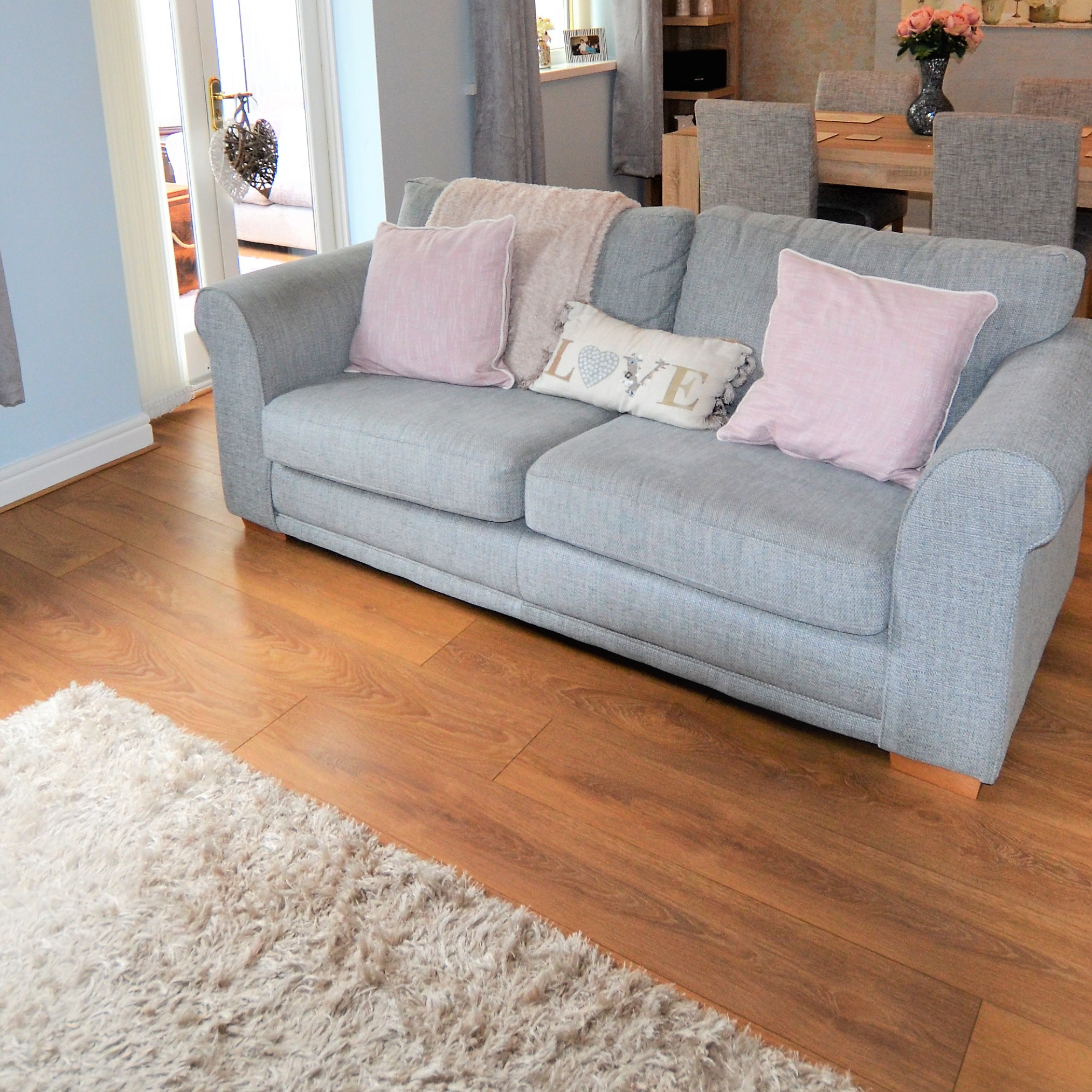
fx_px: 1035
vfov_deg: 53.1
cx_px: 572
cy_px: 271
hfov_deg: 55.6
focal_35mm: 29
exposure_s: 1/60
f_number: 3.5
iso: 560
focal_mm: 10
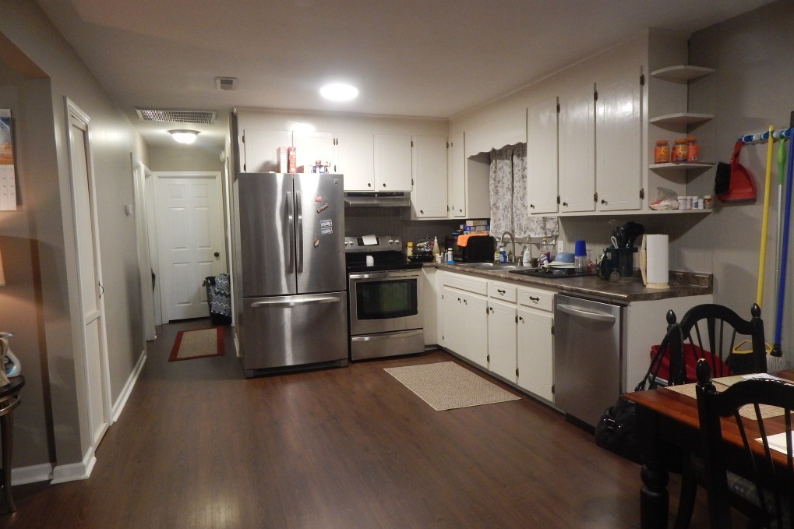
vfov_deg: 55.1
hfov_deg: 76.1
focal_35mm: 23
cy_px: 263
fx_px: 507
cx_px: 396
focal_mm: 4
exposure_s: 1/25
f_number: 3
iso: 400
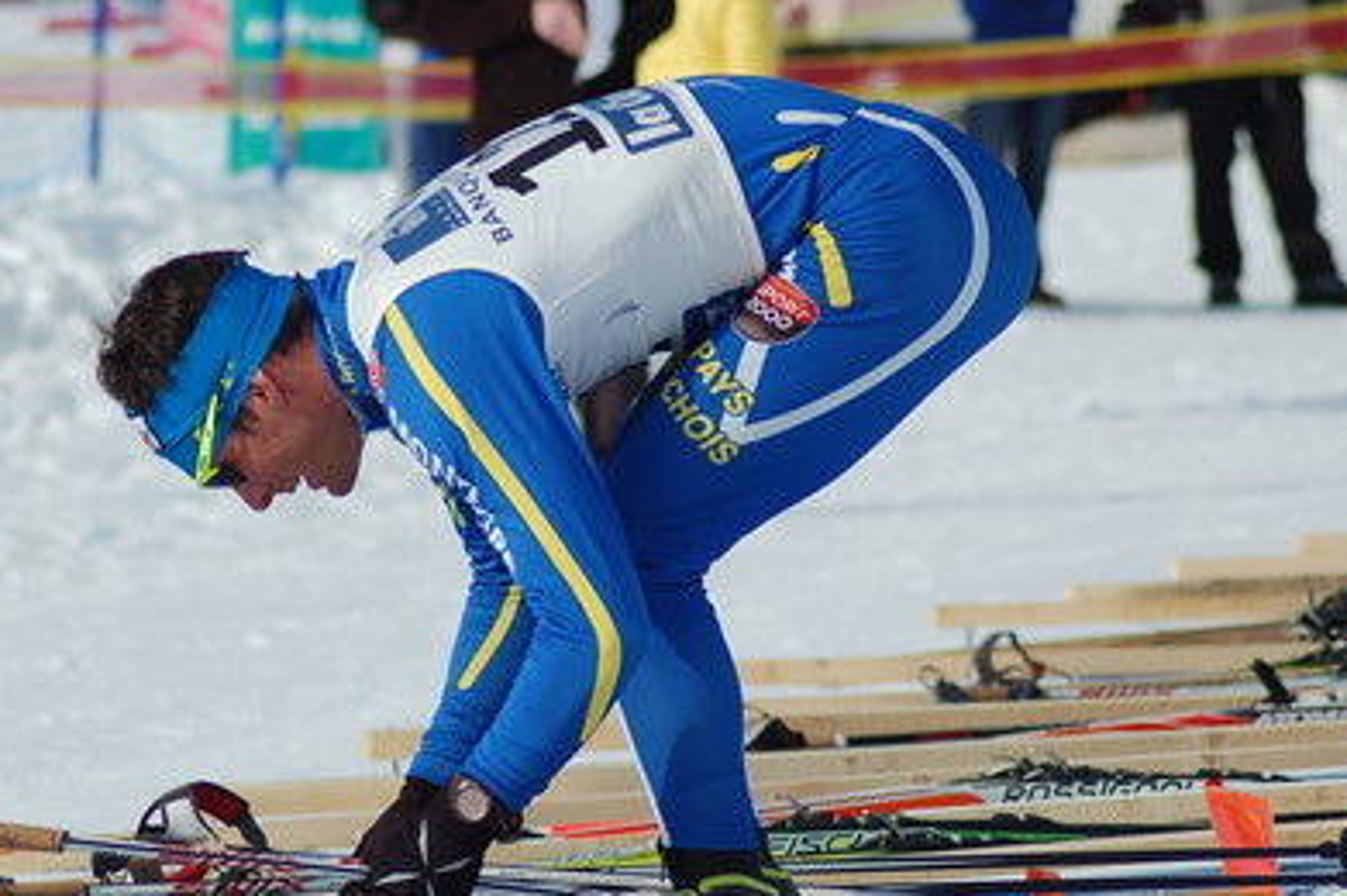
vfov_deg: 3.9
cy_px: 424
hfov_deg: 5.8
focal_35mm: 356
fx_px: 13302
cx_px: 458
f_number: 5
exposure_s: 1/1250
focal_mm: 145
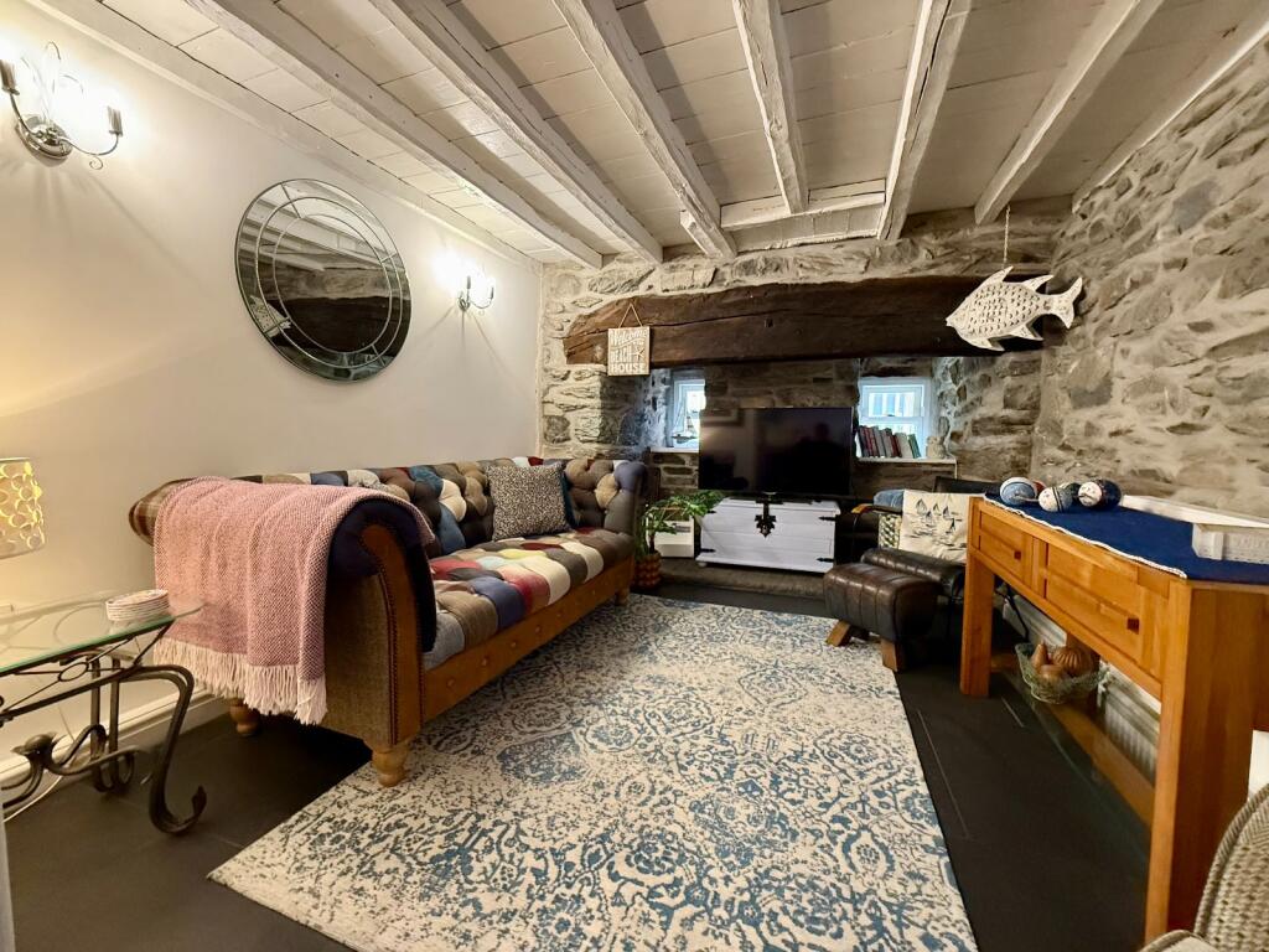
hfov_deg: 102.1
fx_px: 513
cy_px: 476
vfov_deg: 85.7
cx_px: 634
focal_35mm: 14
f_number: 2.2
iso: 500
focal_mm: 2.22
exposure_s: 1/50
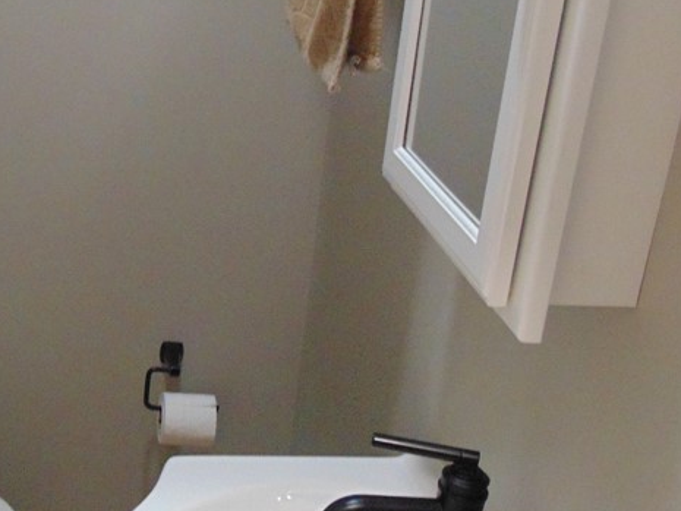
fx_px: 1082
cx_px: 103
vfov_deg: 26.6
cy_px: 265
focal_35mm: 55
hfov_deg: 33.5
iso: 400
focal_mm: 4.5
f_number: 3
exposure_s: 1/20
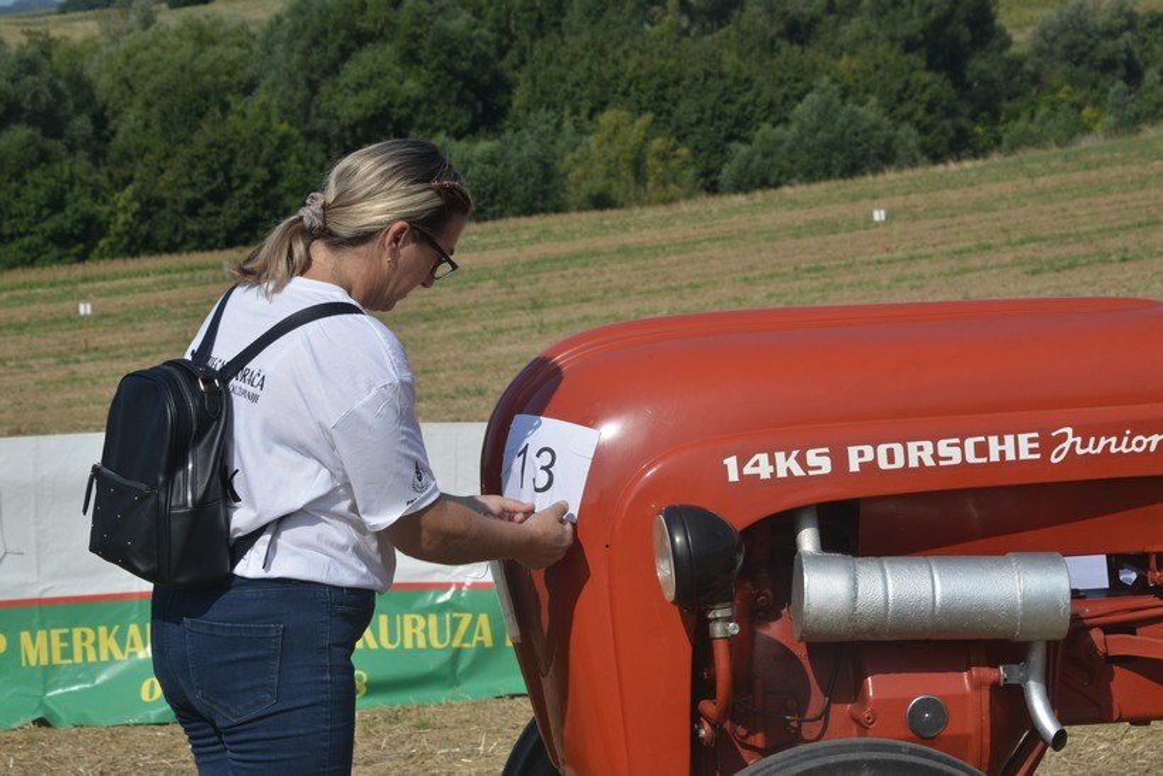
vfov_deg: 12.2
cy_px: 388
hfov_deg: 18.3
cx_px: 582
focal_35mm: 112
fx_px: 3619
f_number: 14
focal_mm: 112
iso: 640
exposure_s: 1/800
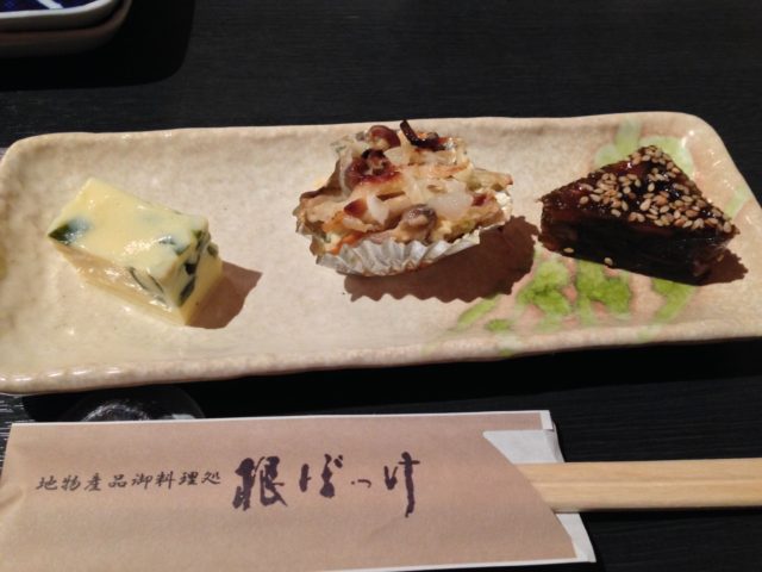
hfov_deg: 55.4
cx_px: 381
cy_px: 286
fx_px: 726
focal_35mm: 33
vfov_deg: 42.9
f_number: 2.4
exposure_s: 1/20
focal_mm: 4.12
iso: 250
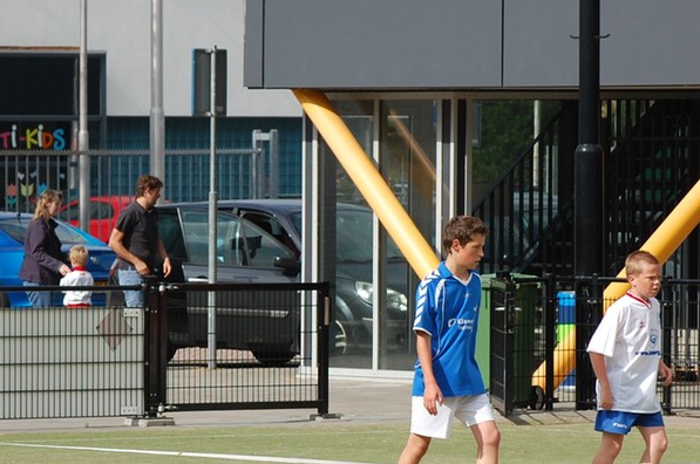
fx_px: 5494
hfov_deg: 7.3
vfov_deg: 4.8
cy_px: 359
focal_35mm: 283
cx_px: 145
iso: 200
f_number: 6.3
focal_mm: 110
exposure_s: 1/640
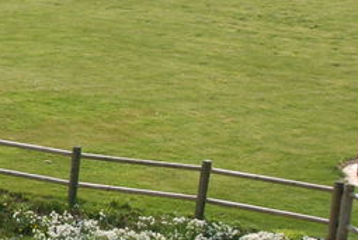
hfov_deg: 11.6
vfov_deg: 8.7
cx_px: -366
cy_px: 171
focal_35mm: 158
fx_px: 1574
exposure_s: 1/200
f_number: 7.1
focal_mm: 20
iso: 100
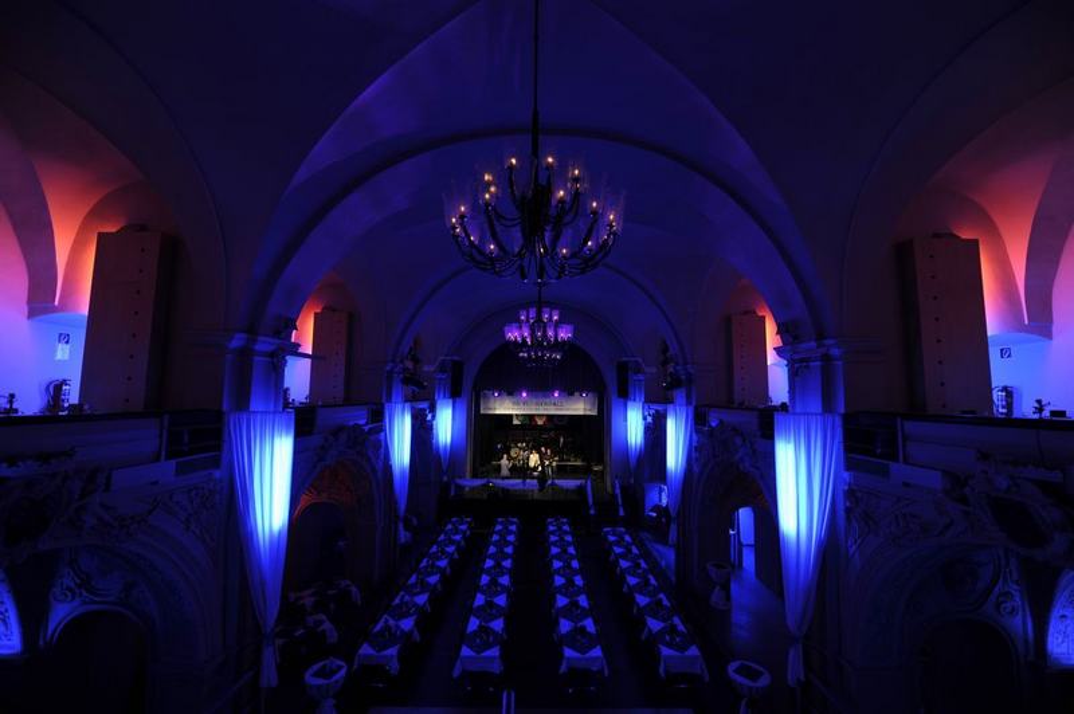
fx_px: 417
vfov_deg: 81.1
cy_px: 357
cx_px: 537
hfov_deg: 104.3
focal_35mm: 14
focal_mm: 14
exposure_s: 1/40
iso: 200
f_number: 3.2
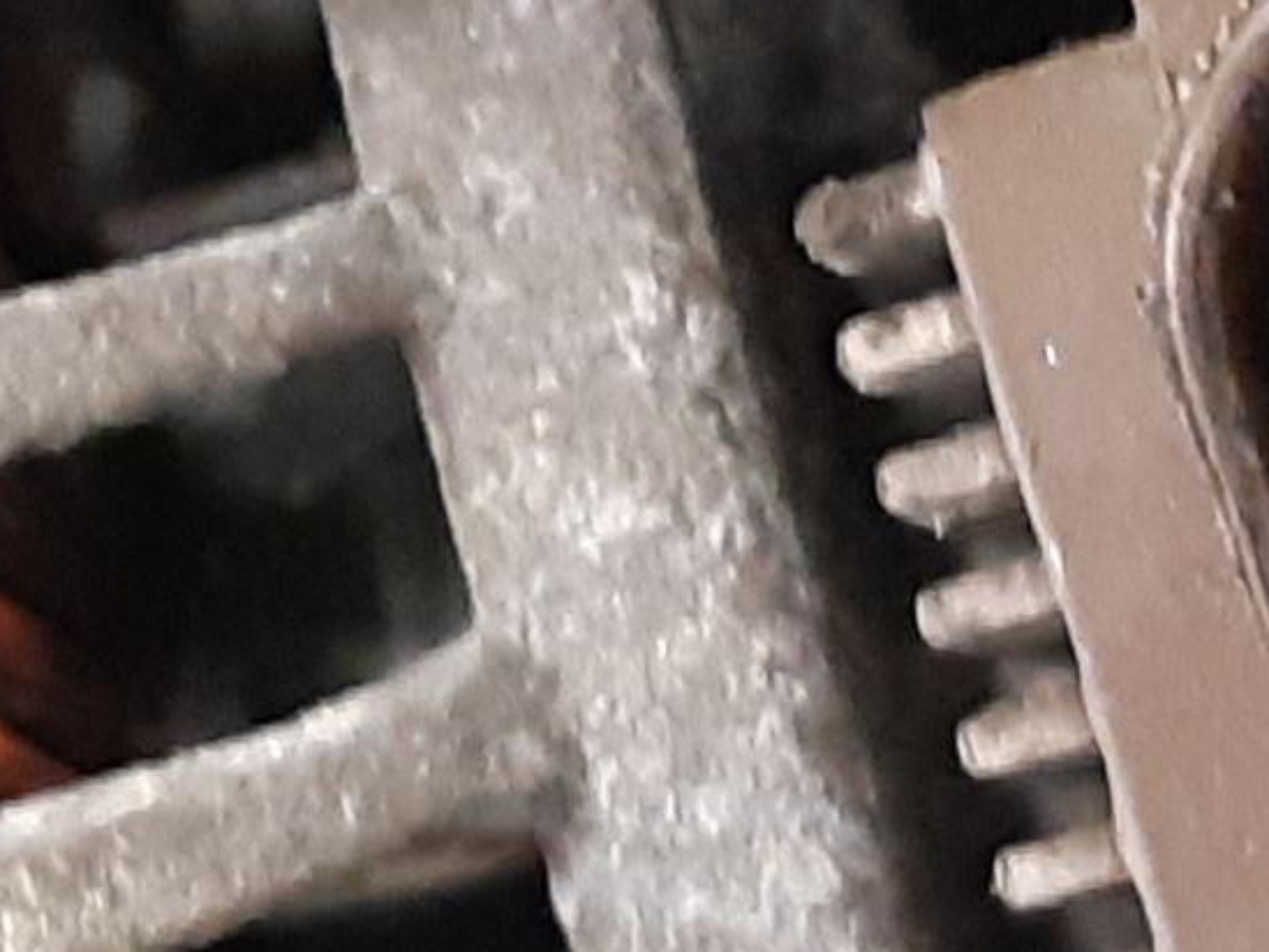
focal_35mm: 97
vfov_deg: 15.1
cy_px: 832
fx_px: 3557
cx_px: 719
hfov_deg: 20.2
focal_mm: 3.93
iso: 320
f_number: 1.7
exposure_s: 1/25
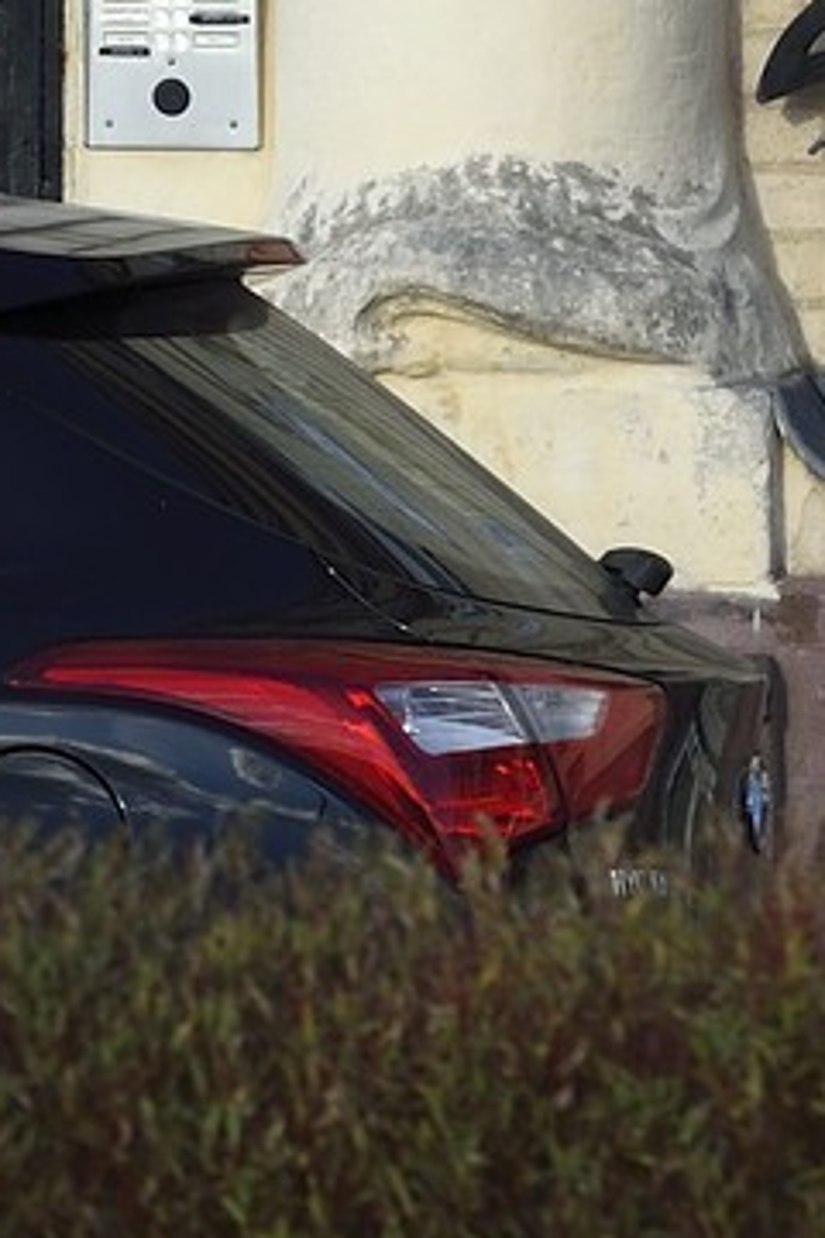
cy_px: -1539
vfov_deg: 3.0
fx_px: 23373
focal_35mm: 680
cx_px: -928
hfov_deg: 2.0
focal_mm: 102
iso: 200
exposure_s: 1/500
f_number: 5.6
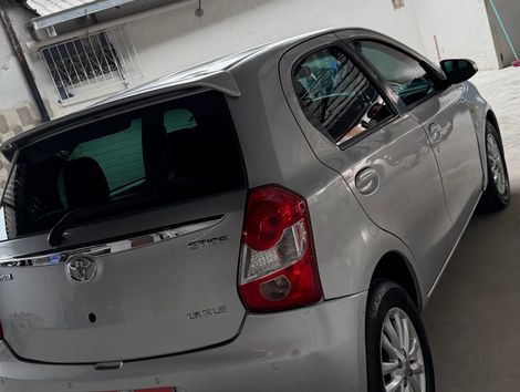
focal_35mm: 24
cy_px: 196
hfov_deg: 71.5
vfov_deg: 56.9
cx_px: 260
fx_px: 361
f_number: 1.78
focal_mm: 6.76
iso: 200
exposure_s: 1/232
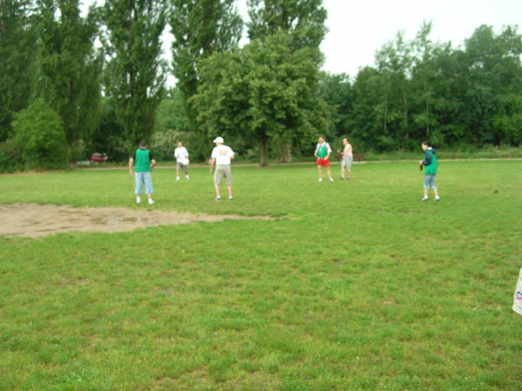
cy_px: 196
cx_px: 261
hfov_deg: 51.4
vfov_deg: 39.6
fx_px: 542
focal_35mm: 36
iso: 50
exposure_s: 1/148
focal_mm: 6
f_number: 2.7
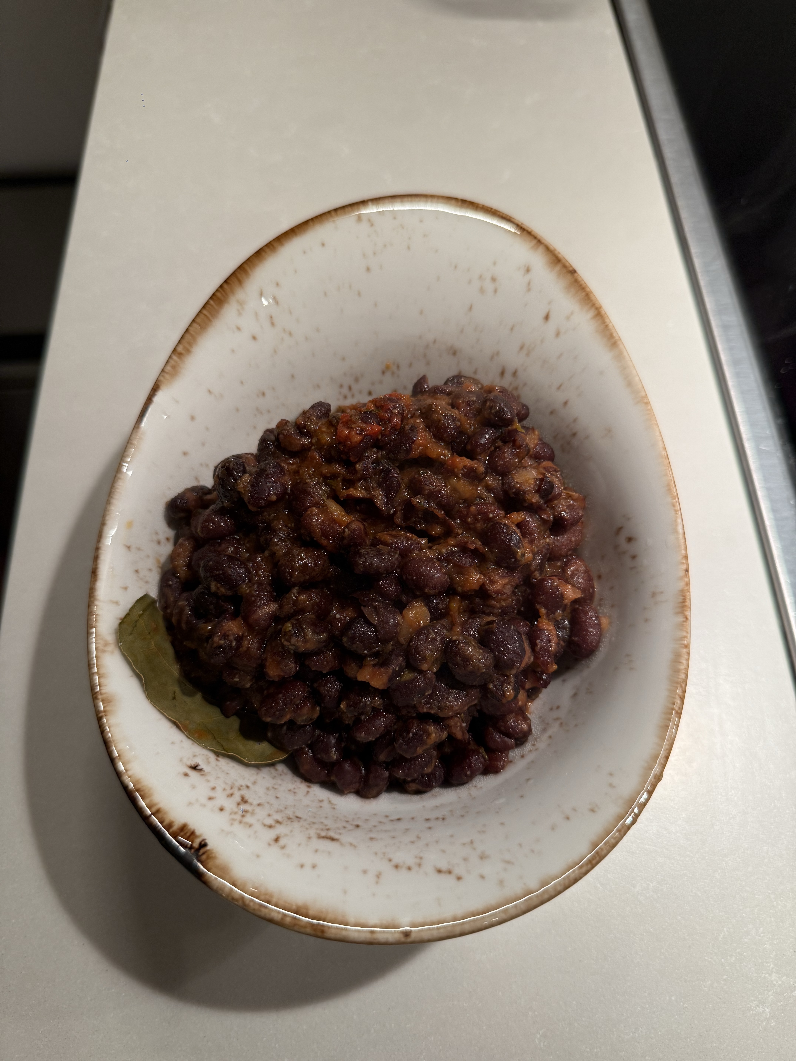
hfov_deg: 56.8
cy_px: 530
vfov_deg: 71.6
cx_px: 398
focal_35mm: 24
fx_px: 736
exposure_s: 1/120
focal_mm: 6.76
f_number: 1.78
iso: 160
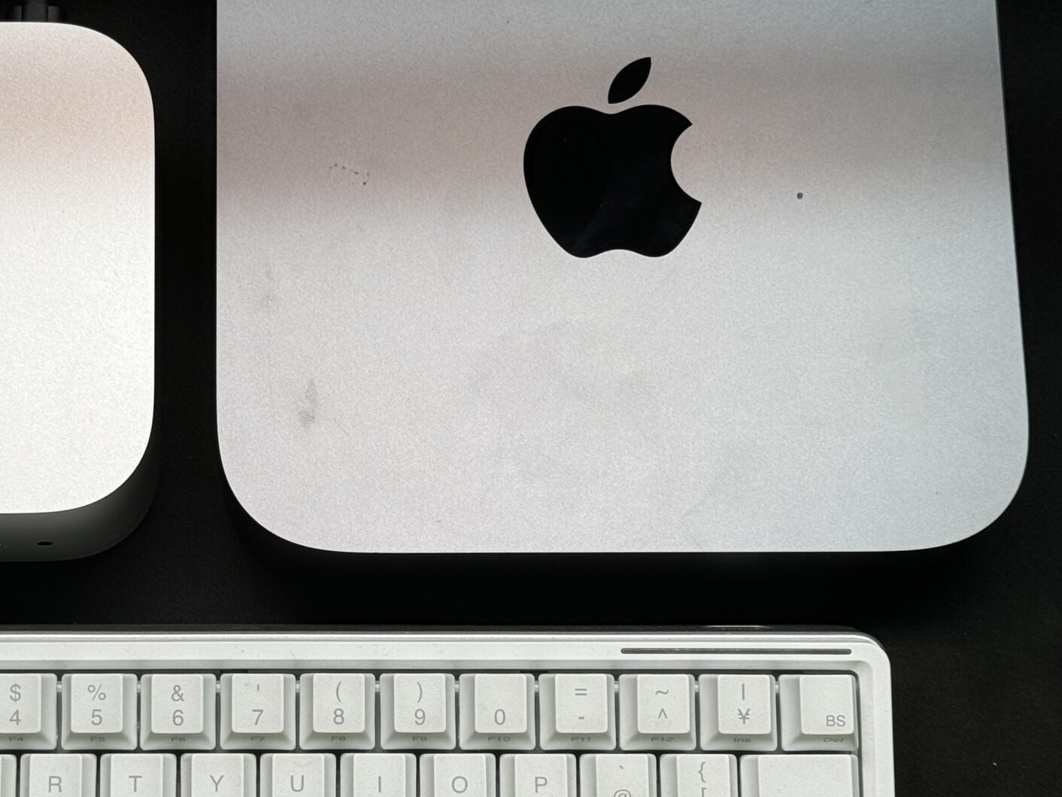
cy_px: 516
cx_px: 277
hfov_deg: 22.3
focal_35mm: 87
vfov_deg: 16.9
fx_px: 2669
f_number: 1.78
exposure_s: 1/121
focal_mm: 6.76
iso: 50
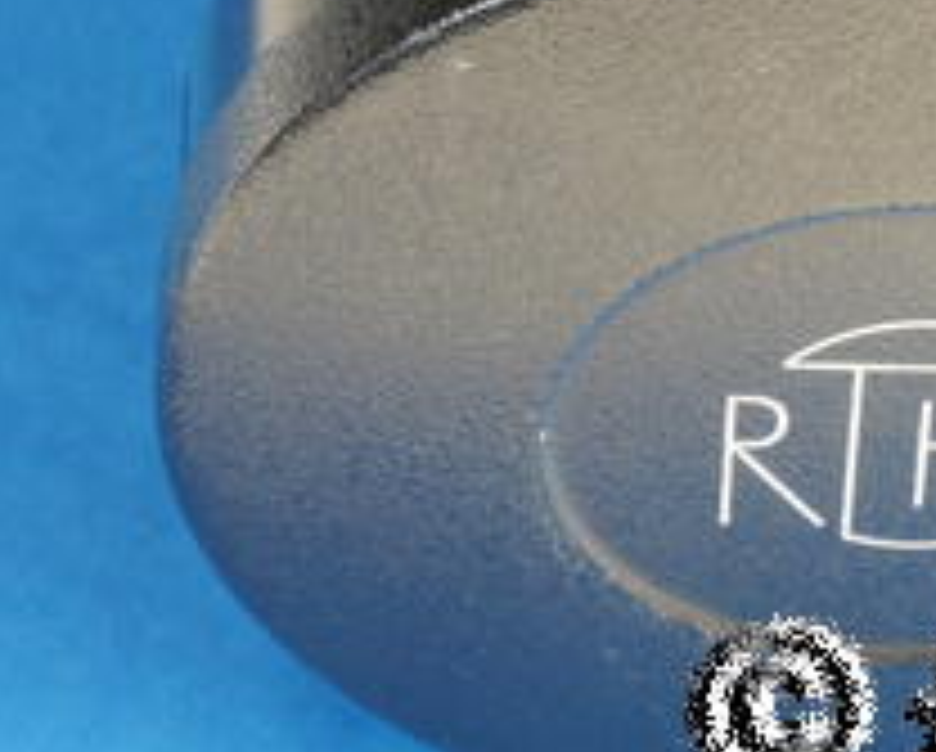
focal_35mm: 345
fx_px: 9571
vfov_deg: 4.5
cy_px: 171
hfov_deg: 5.6
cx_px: 882
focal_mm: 92
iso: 800
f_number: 22
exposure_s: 2.5
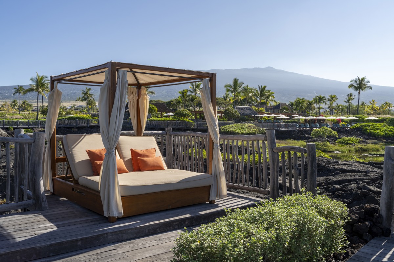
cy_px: 131
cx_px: 197
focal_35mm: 34
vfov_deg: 38.9
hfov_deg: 55.8
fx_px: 372
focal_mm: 34
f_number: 9
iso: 250
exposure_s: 1/1600
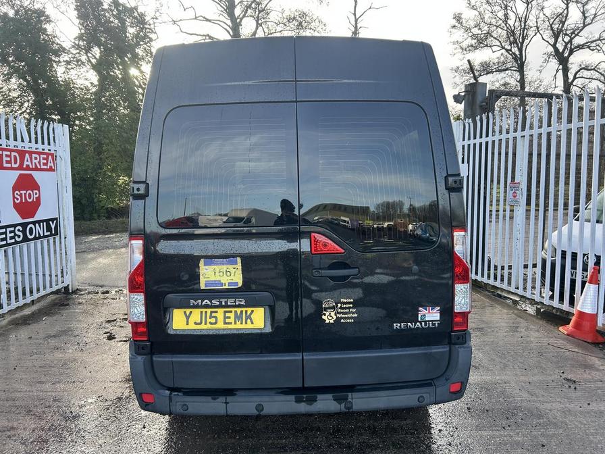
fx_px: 454
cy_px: 227
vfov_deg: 53.1
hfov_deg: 67.3
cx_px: 302
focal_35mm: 26
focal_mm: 5.7
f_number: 1.5
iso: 50
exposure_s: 1/313
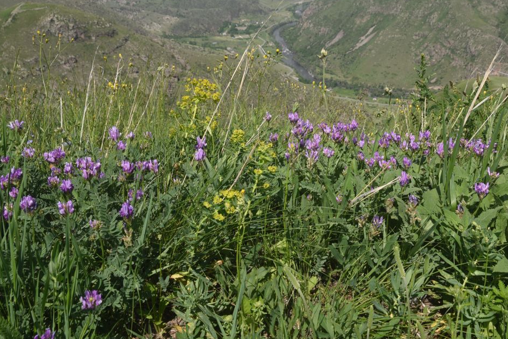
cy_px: 107
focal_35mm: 43
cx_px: 333
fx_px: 607
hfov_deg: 44.8
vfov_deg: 30.9
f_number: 13
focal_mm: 31
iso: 100
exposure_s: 1/125
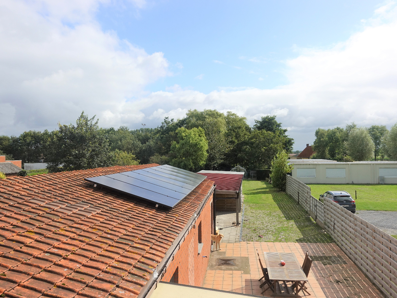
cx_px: 206
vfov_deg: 51.3
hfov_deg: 65.3
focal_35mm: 27
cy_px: 149
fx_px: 310
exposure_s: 1/800
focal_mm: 8.8
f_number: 5.6
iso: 125
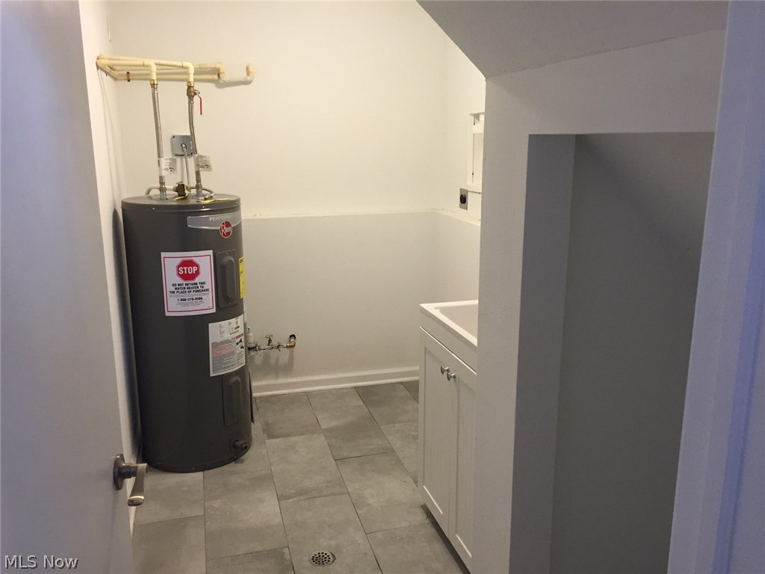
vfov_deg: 48.2
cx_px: 382
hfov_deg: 61.7
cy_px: 287
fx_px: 641
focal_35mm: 29
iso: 100
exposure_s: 1/30
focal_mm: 4.15
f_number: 2.2
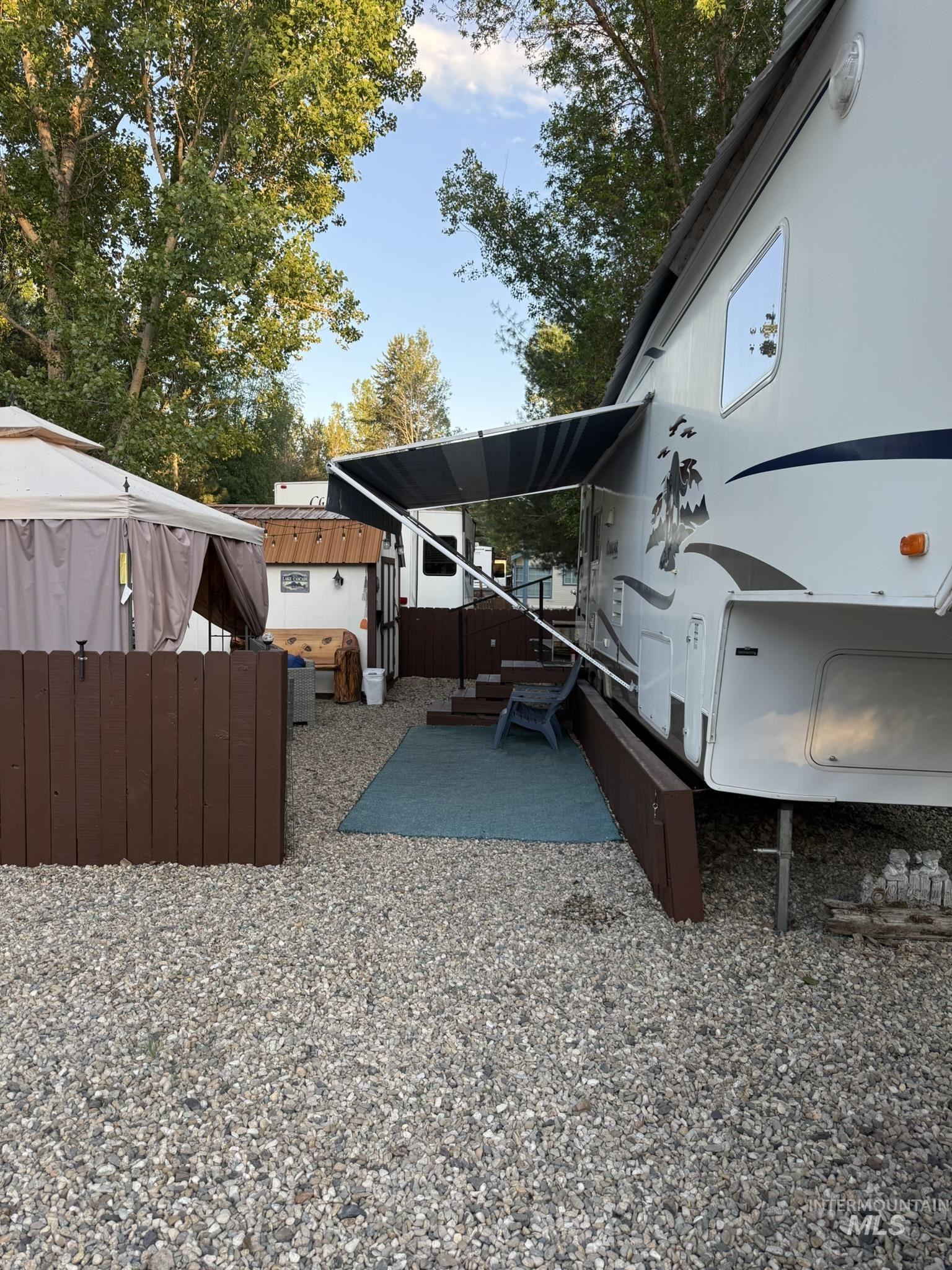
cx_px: 476
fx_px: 880
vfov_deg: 71.6
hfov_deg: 56.8
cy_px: 635
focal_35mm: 24
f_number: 1.78
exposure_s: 1/377
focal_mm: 6.76
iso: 100
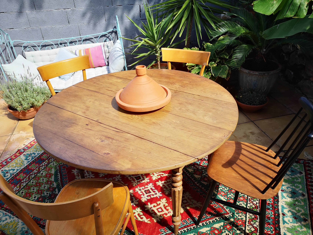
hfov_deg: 65.3
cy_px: 118
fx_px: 244
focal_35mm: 27
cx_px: 156
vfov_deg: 51.4
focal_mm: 5.58
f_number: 1.8
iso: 50
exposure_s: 1/722
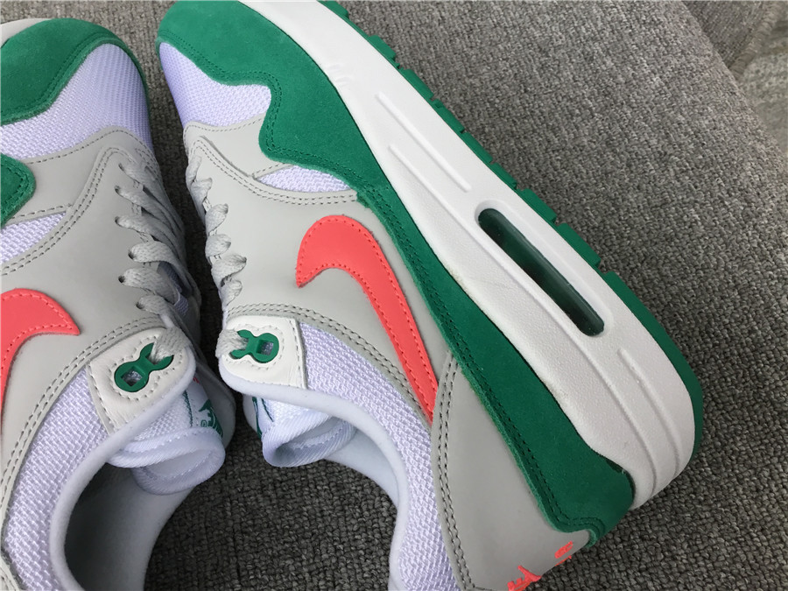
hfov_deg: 58.4
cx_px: 394
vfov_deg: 45.4
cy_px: 296
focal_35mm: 31
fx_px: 706
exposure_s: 1/33
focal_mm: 3.3
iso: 25
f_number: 2.4
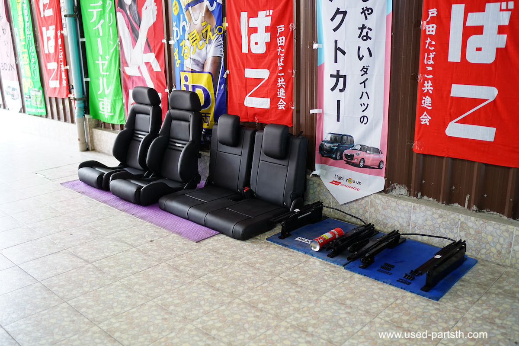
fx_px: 505
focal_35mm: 35
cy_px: 173
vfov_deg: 37.9
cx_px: 260
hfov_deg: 54.4
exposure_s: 1/60
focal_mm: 35
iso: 640
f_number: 2
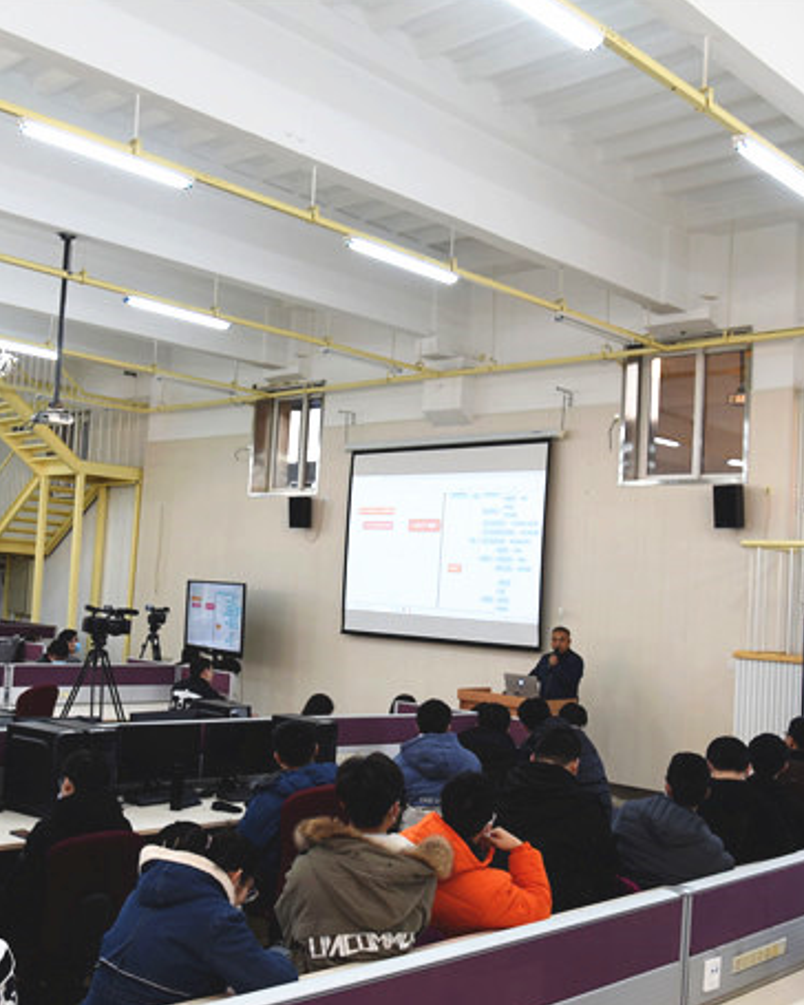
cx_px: 294
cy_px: 505
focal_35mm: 39
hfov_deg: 38.0
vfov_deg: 46.8
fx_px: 1160
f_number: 4
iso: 800
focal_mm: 27
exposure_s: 1/100
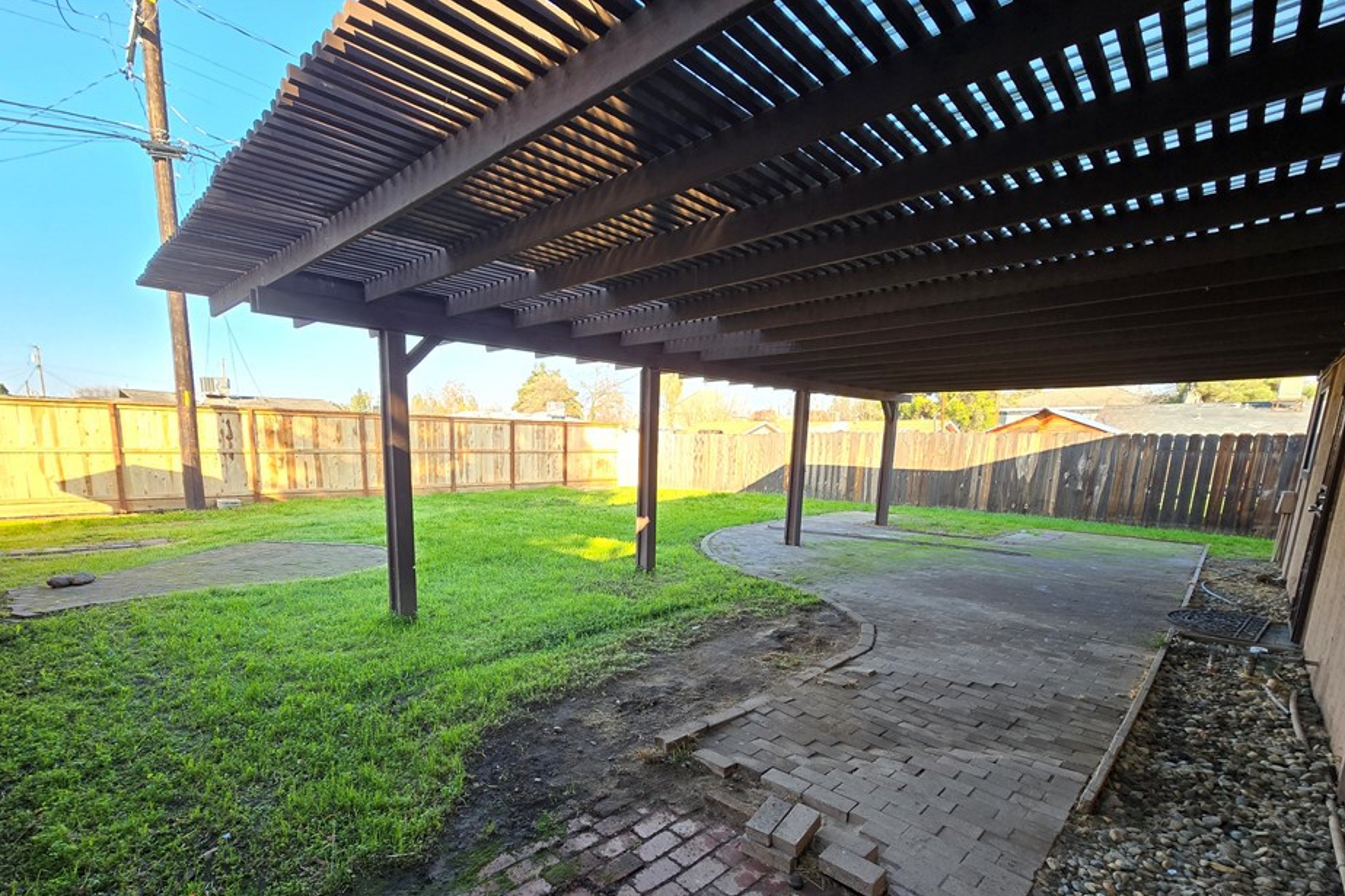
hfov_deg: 100.1
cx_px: 606
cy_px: 551
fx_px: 560
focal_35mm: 15
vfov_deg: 76.2
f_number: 2.2
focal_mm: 2.2
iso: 50
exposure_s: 1/139
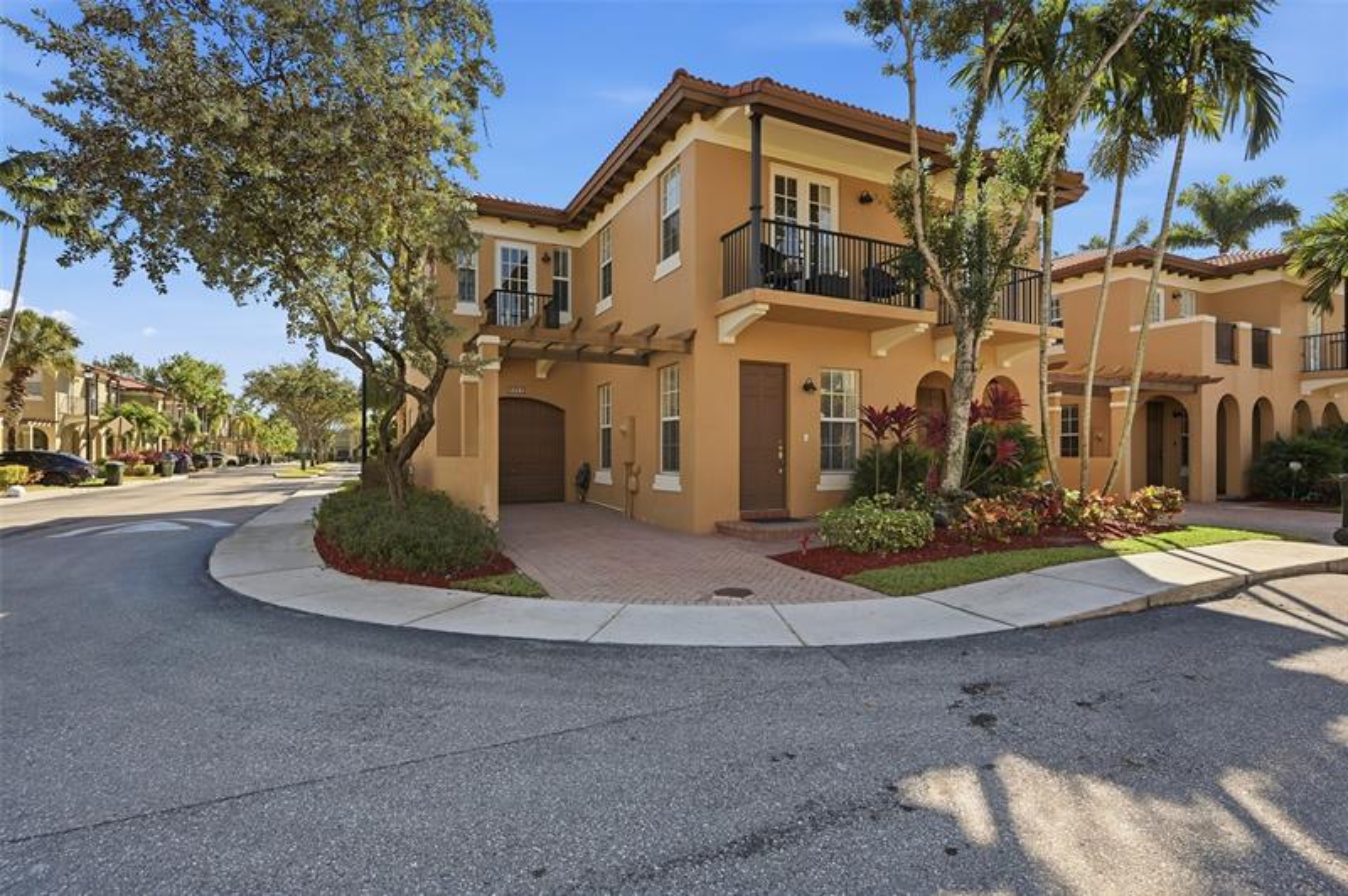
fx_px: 636
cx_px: 674
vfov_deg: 70.3
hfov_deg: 93.3
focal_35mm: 17
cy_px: 448
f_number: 8
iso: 400
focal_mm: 17
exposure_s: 1/8000
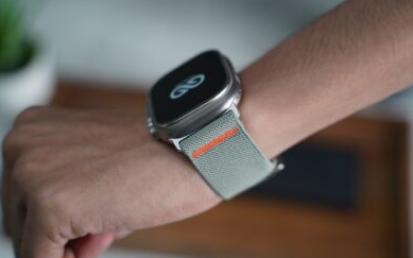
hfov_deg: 31.5
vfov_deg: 20.0
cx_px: 209
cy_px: 127
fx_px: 732
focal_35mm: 65
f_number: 2.8
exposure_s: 1/90
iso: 800
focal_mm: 62
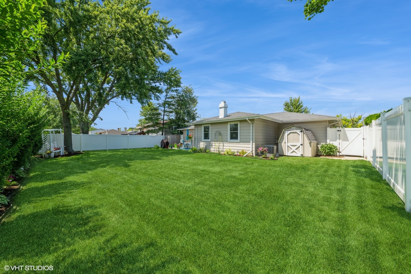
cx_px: 206
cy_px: 137
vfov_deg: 90.0
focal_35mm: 12
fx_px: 137
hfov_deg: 112.6
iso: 100
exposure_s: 1/100
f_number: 10
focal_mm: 12
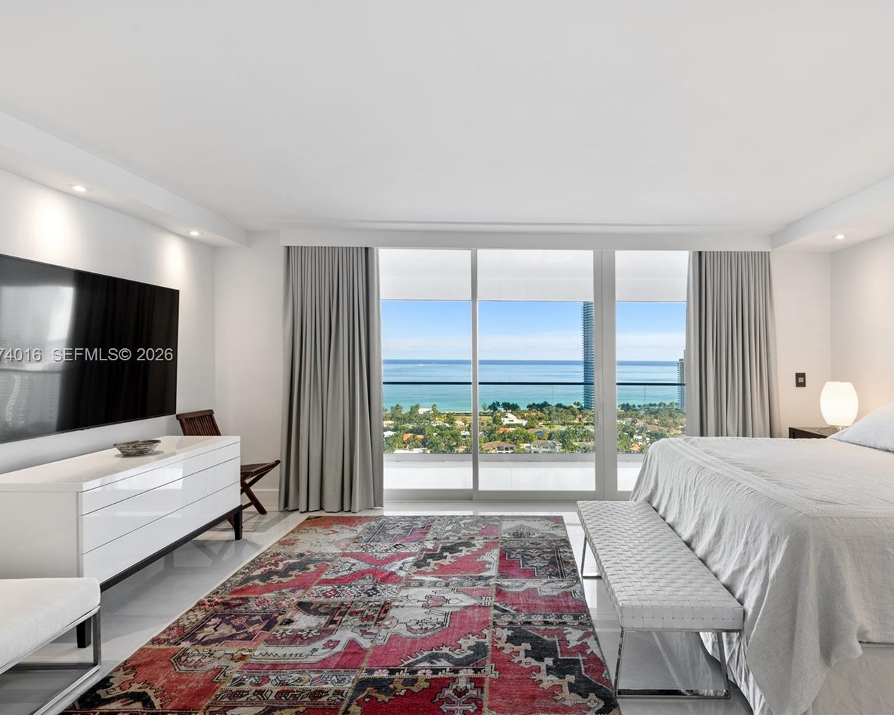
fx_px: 503
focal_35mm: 19
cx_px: 519
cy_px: 356
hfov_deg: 82.6
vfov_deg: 70.9
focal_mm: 16
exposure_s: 1/15
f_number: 8
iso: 250
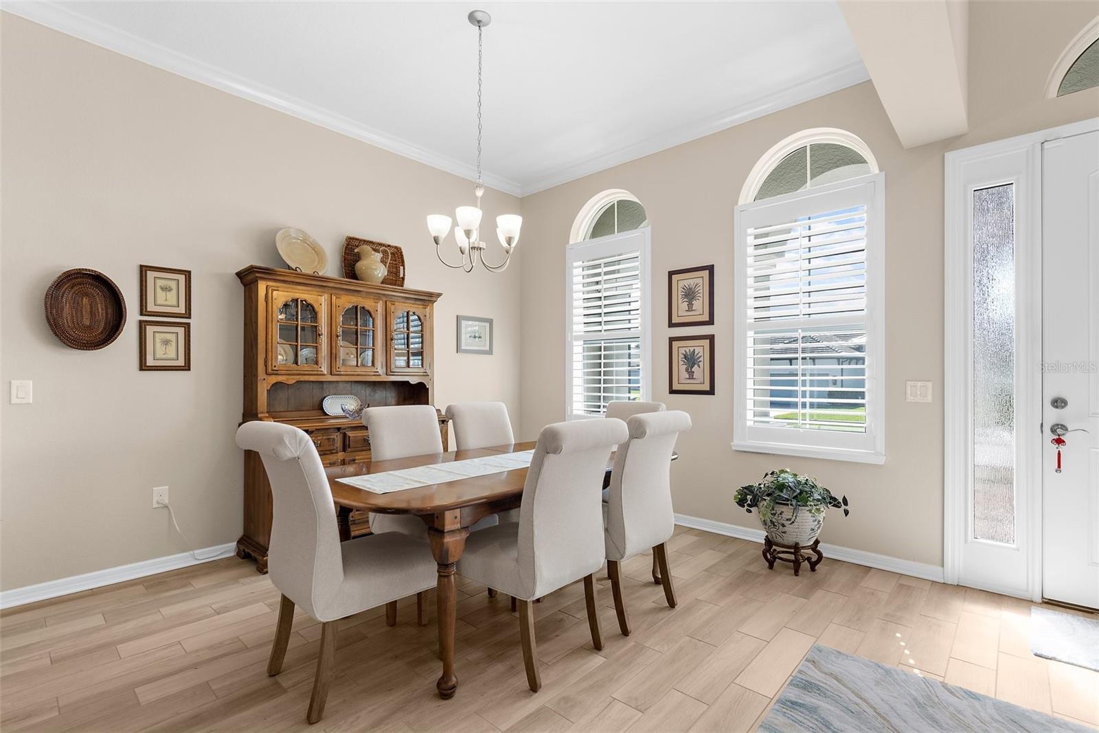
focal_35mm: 16
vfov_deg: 73.8
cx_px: 550
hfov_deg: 96.7
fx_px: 488
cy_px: 366
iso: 400
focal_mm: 16
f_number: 8
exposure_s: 1/125
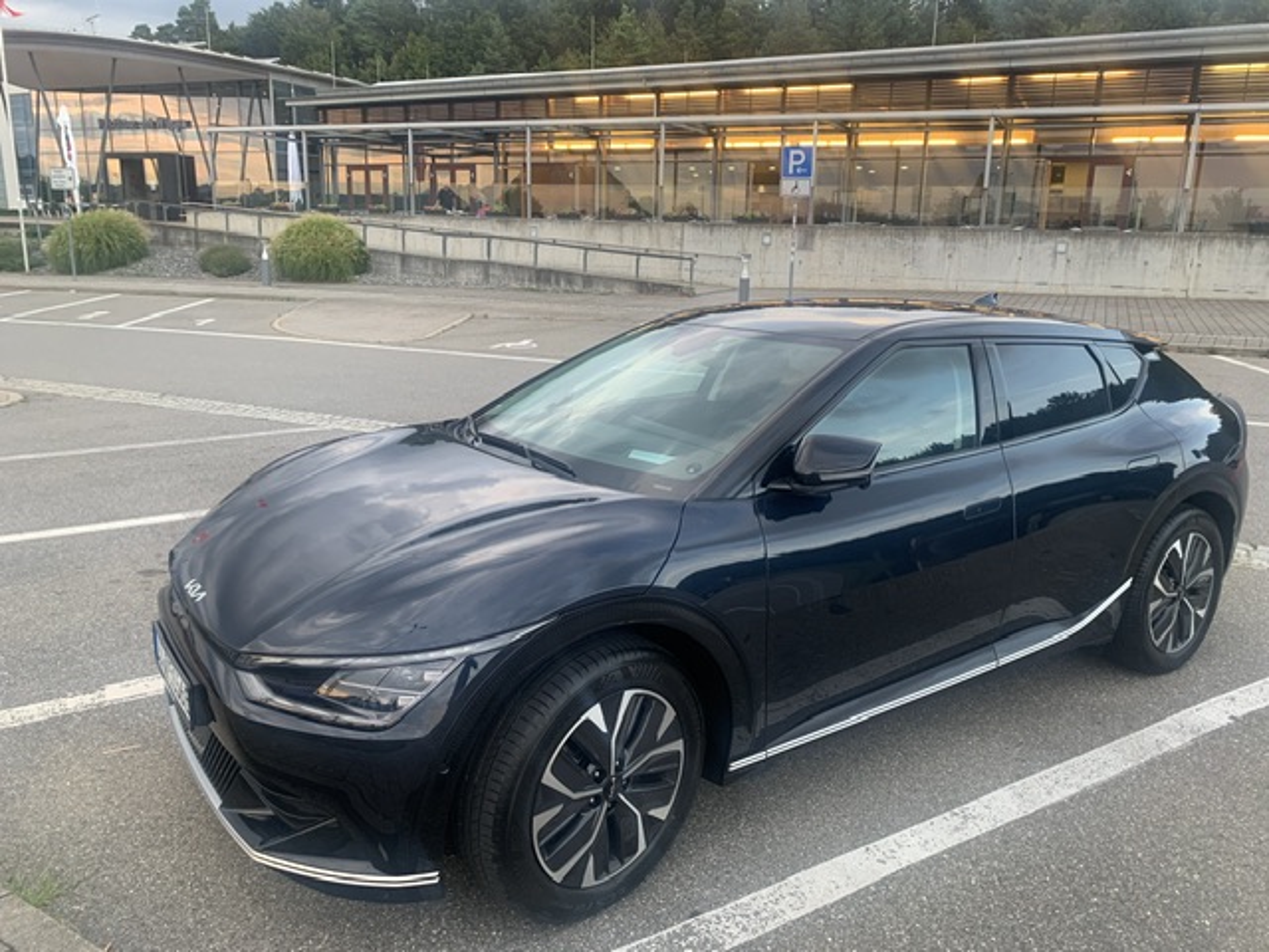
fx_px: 953
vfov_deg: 53.1
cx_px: 634
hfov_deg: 67.3
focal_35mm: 26
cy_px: 476
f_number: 1.8
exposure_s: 1/116
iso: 100
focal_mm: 4.25
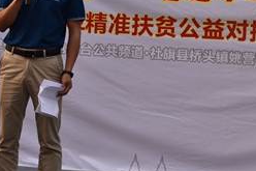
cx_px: 132
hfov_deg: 16.8
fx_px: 867
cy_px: 18
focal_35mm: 122
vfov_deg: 11.2
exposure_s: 1/200
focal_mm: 55
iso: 200
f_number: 7.1
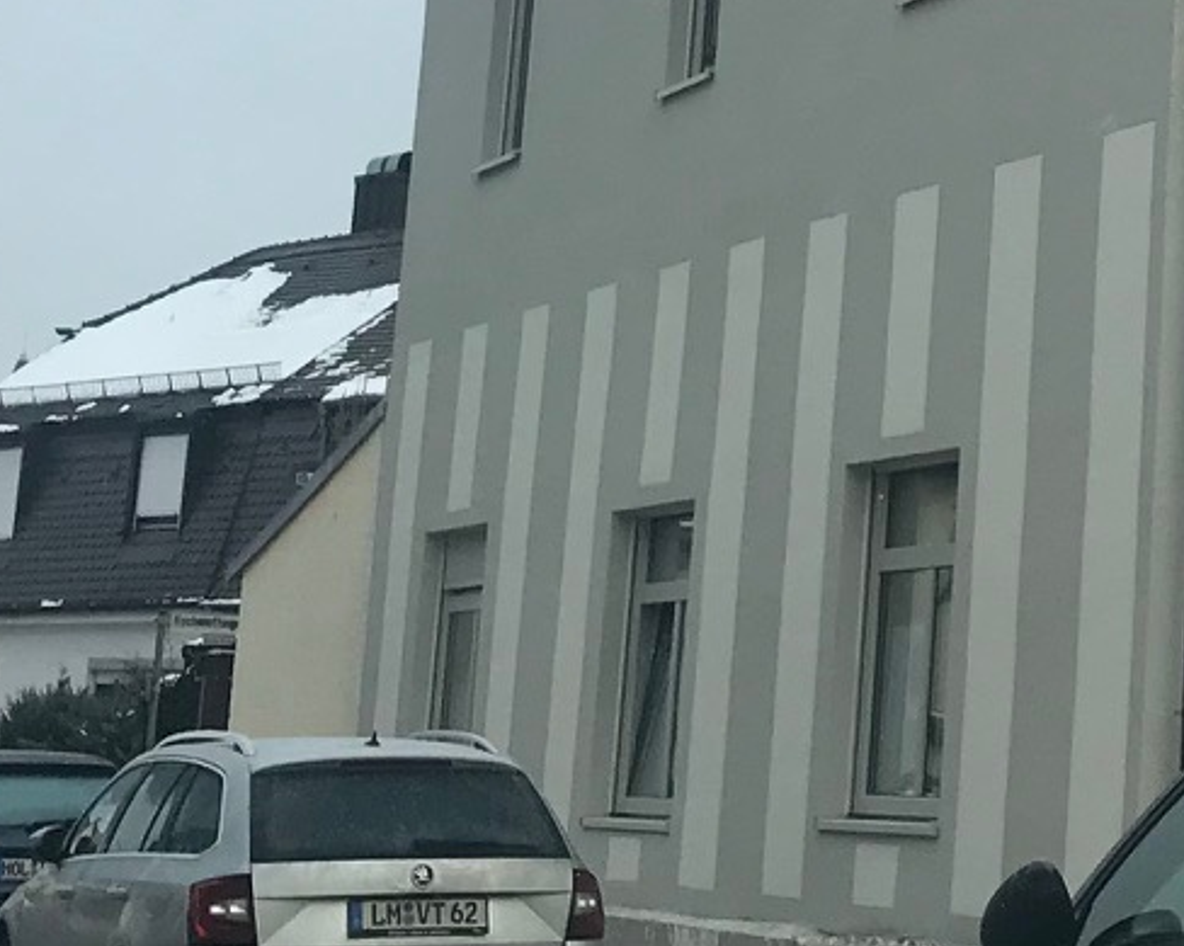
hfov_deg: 16.7
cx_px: 1186
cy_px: -163
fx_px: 3958
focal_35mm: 113
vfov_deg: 13.3
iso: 20
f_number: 1.8
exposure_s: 1/669
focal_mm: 3.99
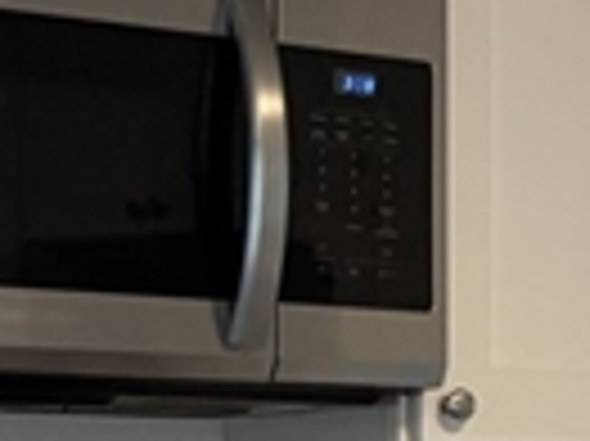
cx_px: 1950
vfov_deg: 7.2
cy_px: 616
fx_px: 3474
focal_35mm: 204
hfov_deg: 7.9
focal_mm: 5.96
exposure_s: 1/120
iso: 125
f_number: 1.6
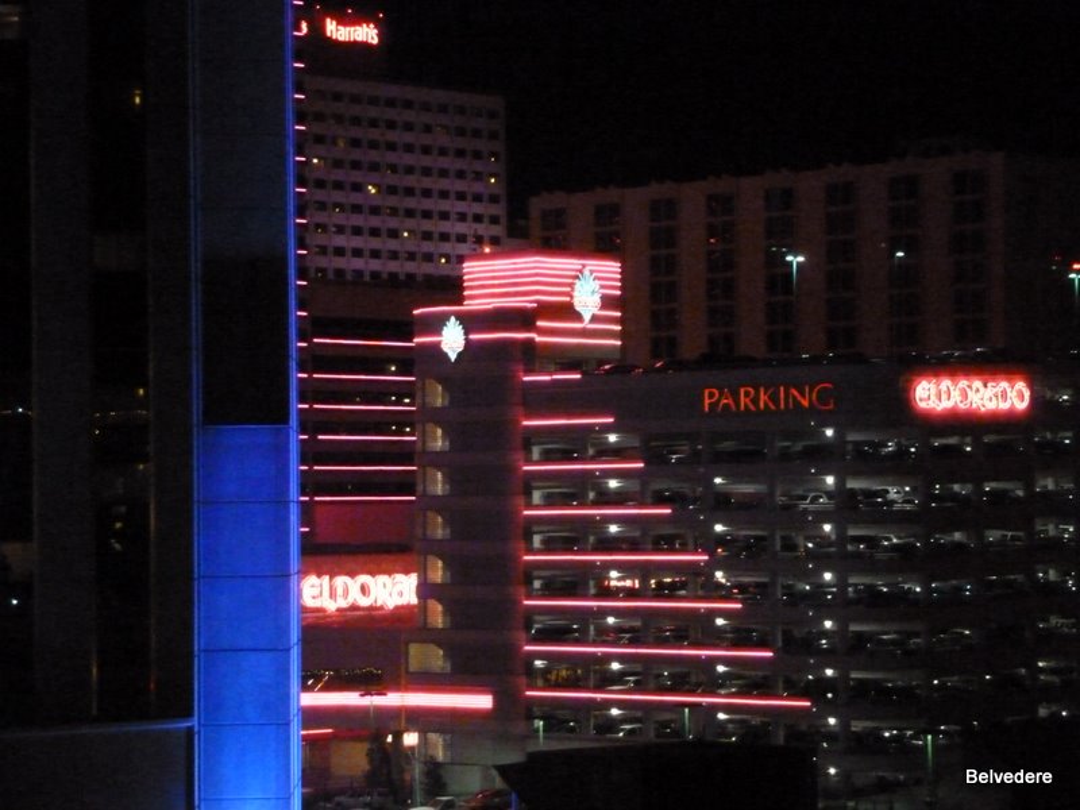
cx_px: 540
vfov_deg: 12.2
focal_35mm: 121
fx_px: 3775
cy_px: 405
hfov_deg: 16.3
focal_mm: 21.7
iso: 1600
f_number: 5.1
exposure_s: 1/6
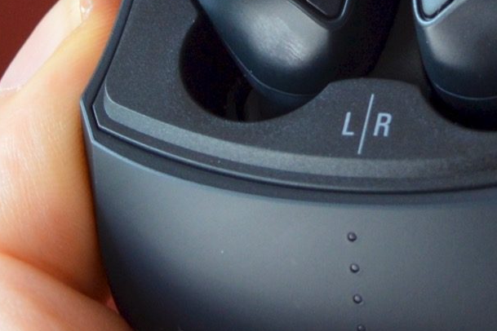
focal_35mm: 170
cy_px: 52
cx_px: 444
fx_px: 2347
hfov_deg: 12.0
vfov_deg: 8.1
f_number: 4.2
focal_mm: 30
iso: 400
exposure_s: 1/40
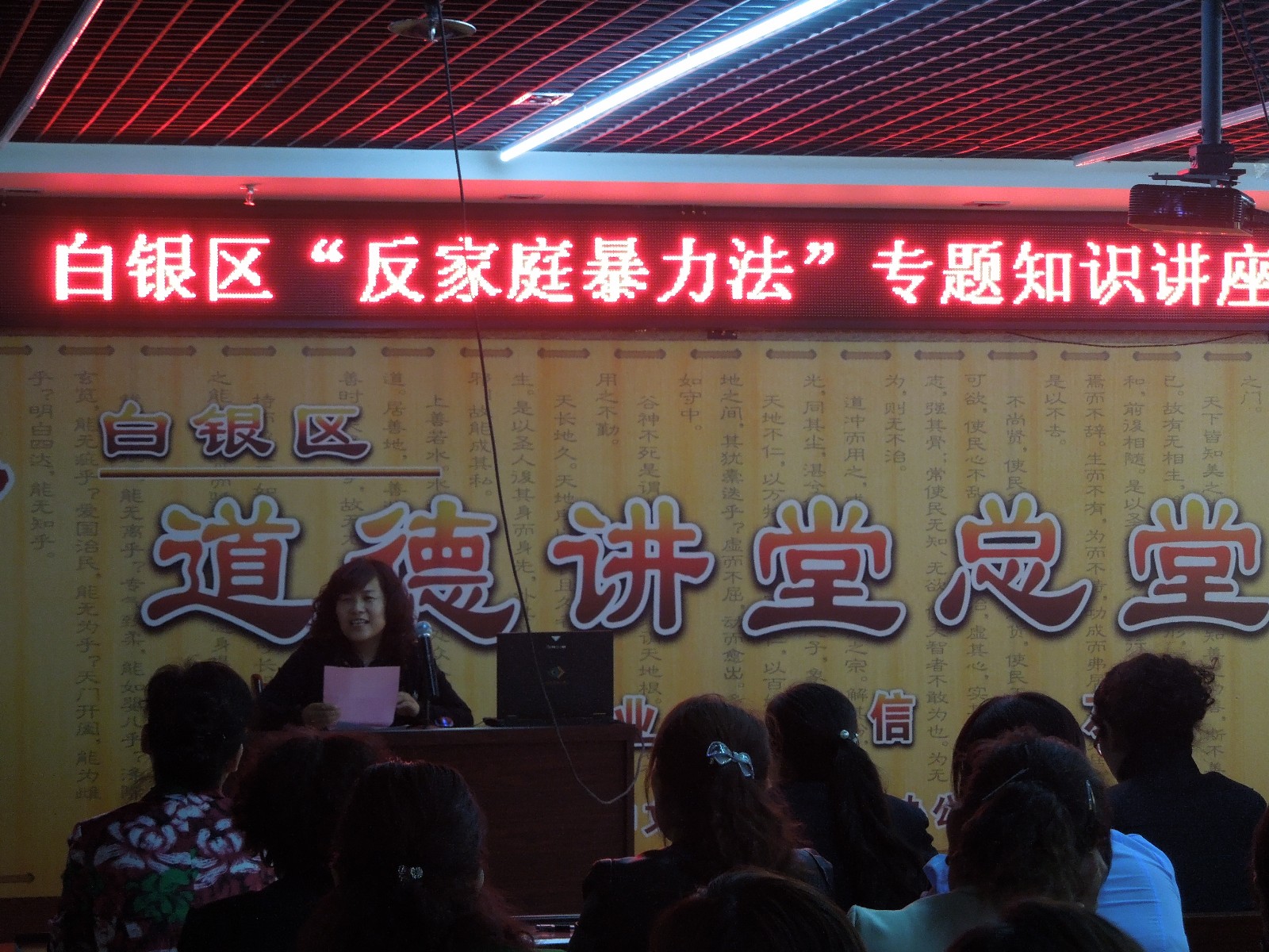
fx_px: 3886
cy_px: 476
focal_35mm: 106
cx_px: 634
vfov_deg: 14.0
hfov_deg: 18.5
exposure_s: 1/30
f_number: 4.7
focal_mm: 19.1
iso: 400
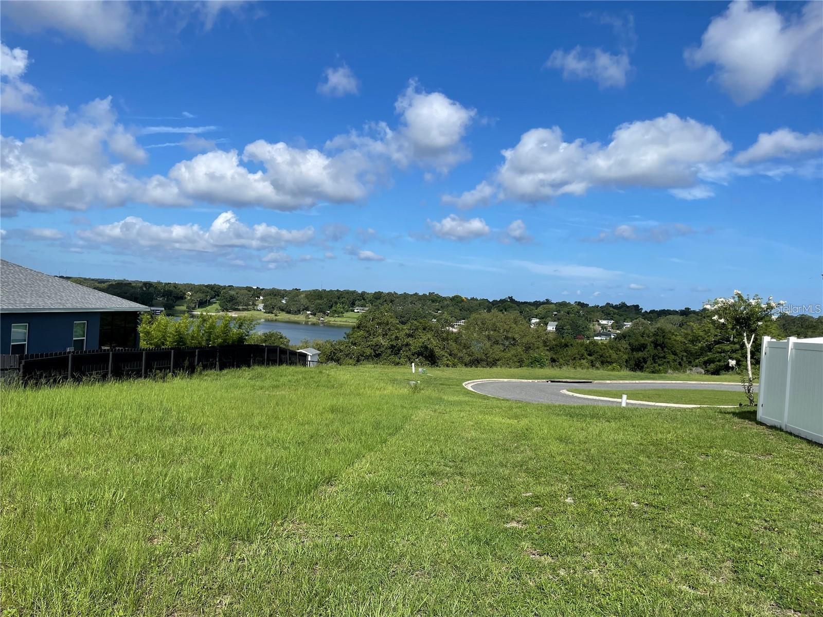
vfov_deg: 53.1
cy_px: 308
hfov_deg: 67.3
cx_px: 412
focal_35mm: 26
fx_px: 618
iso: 32
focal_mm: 4.2
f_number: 1.6
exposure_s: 1/4292
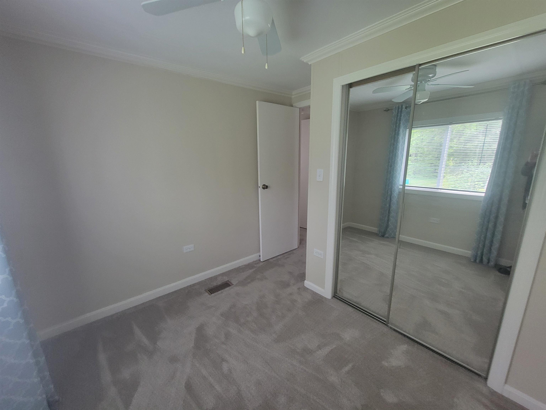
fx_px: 205
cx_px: 273
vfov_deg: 89.9
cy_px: 205
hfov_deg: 106.2
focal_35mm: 13
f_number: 2.2
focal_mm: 2.2
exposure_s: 1/30
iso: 320
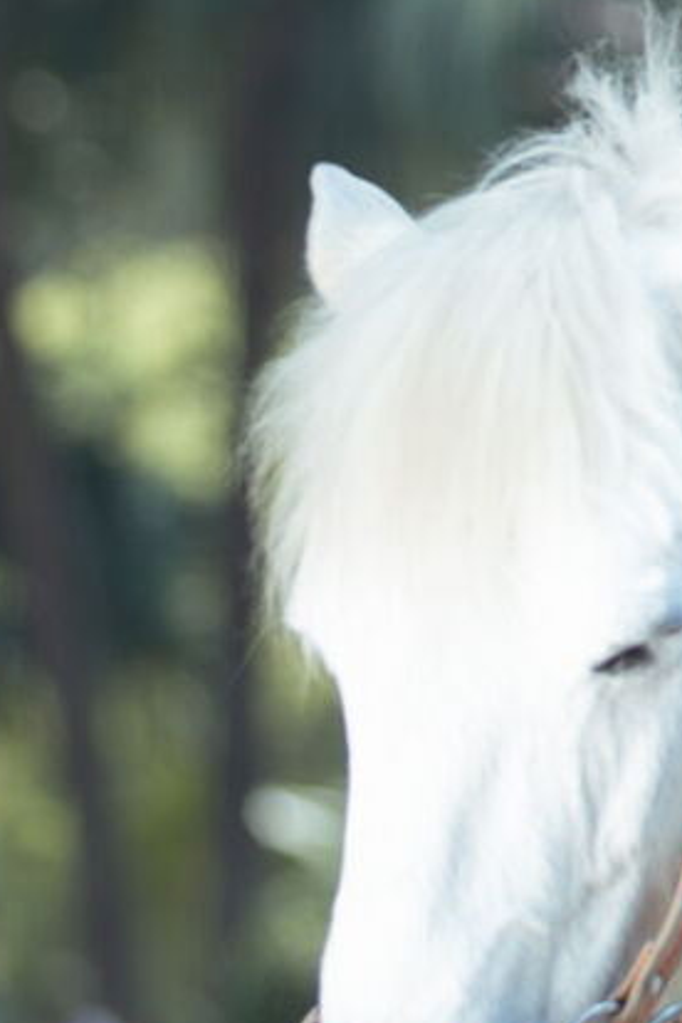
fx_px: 12985
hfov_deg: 3.0
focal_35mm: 457
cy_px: -156
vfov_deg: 4.5
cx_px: 1450
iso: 100
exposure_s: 1/500
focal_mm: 105
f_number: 2.8
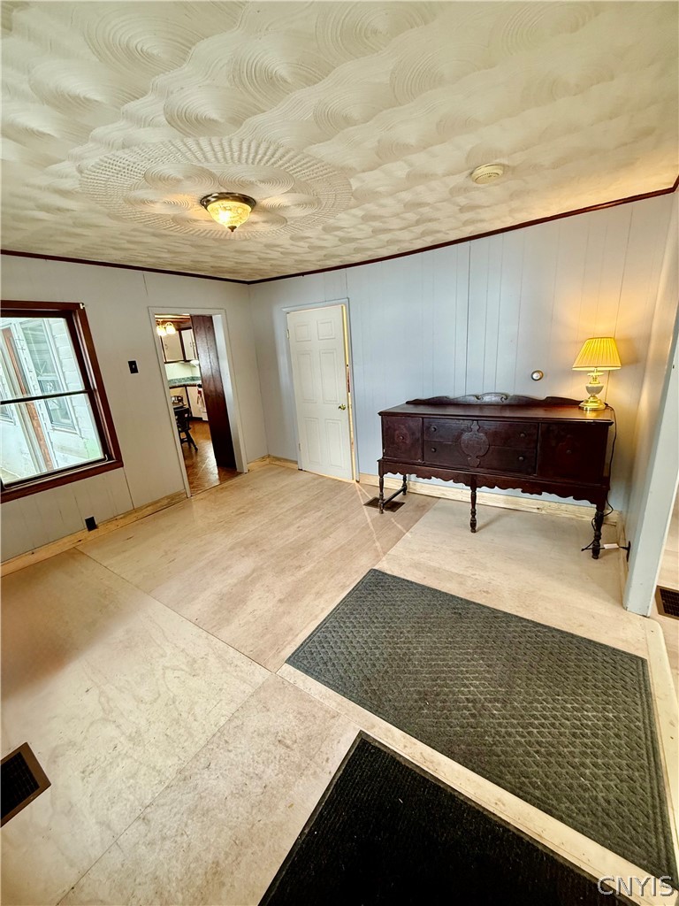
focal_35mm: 14
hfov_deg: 85.7
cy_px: 453
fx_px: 366
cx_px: 340
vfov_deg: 102.1
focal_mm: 2.22
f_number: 2.2
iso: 250
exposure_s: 1/60
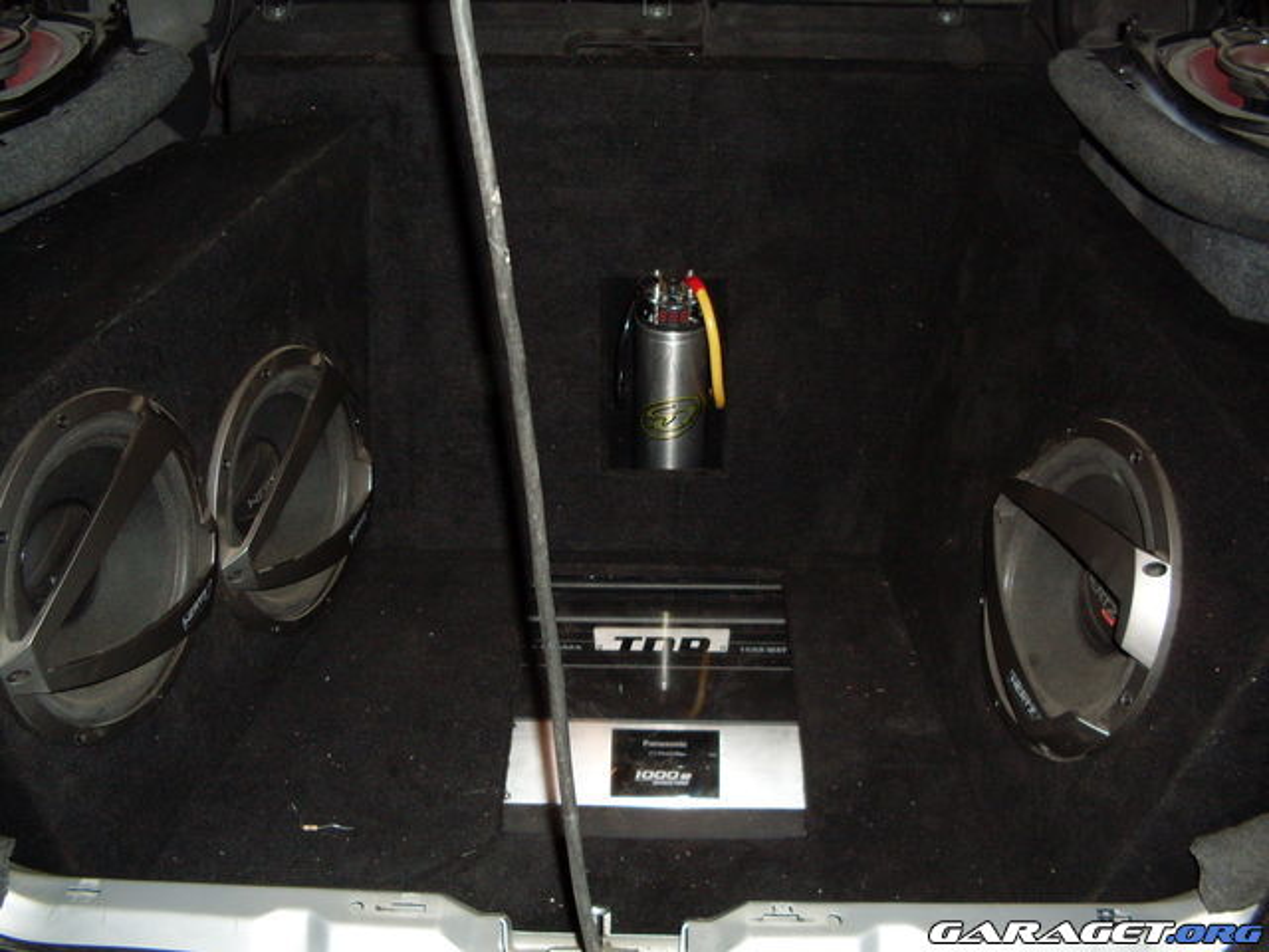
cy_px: 476
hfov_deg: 49.0
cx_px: 634
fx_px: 1393
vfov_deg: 37.7
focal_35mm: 38
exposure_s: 1/45
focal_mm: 6.3
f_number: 2.8
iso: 100
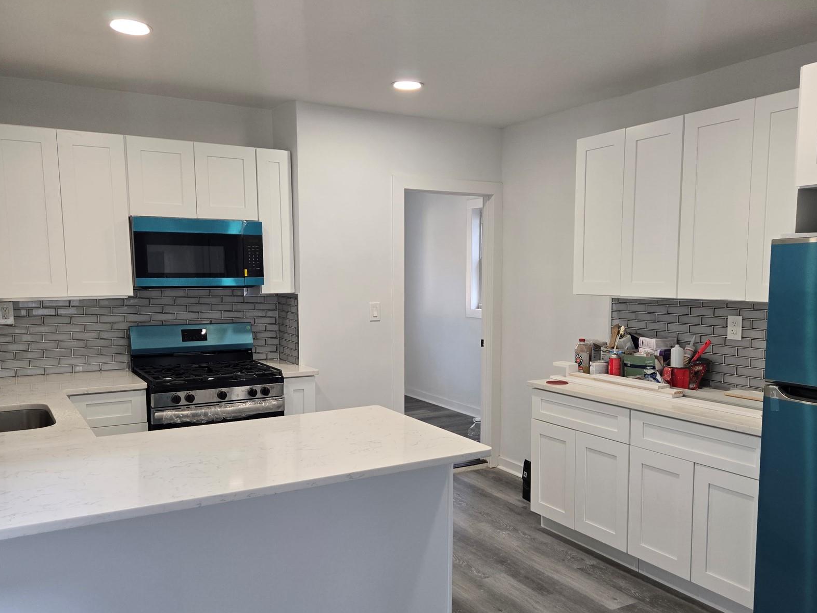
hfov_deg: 59.9
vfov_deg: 46.5
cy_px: 368
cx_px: 428
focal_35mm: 30
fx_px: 708
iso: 125
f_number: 1.8
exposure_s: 1/120
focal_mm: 5.4
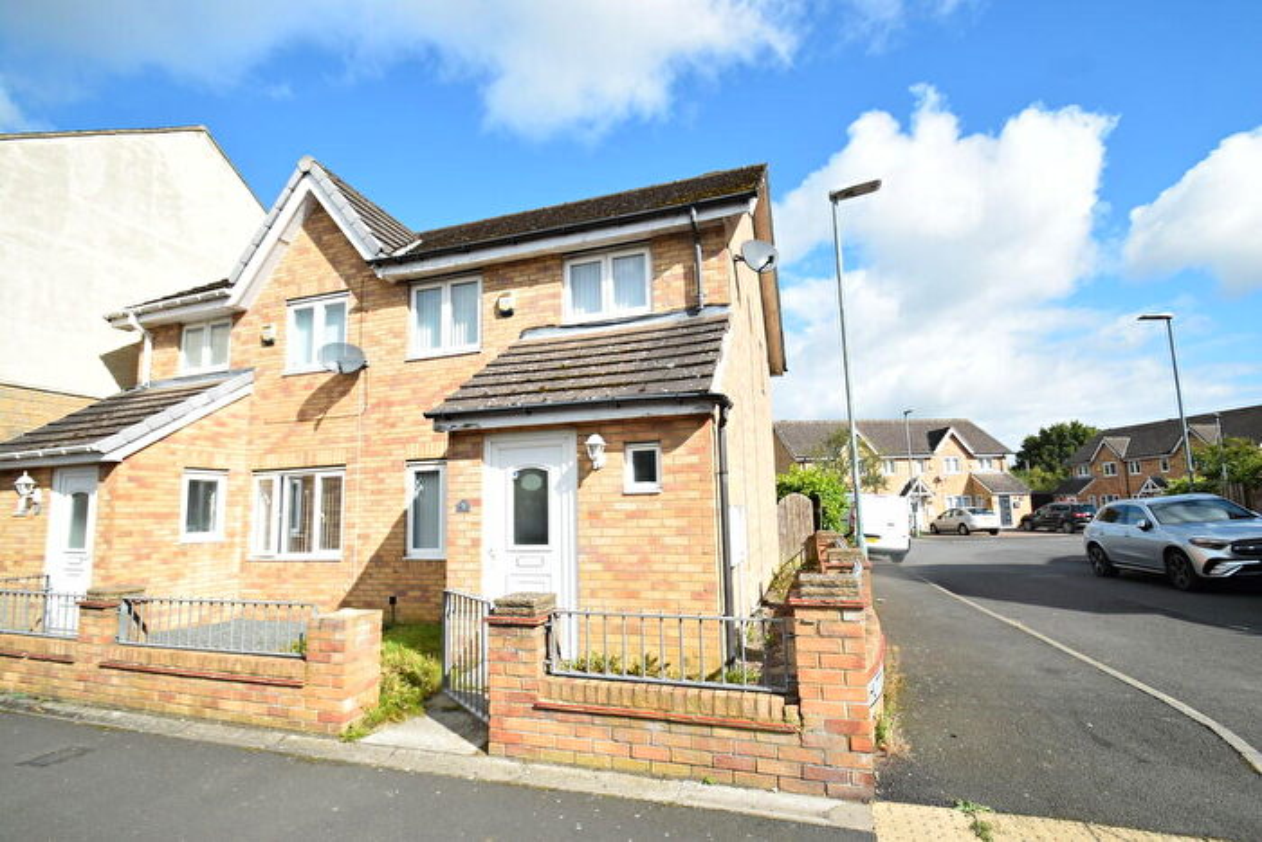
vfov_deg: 77.4
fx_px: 526
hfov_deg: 100.4
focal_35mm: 15
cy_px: 421
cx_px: 631
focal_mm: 10
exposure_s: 1/320
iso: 200
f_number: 9
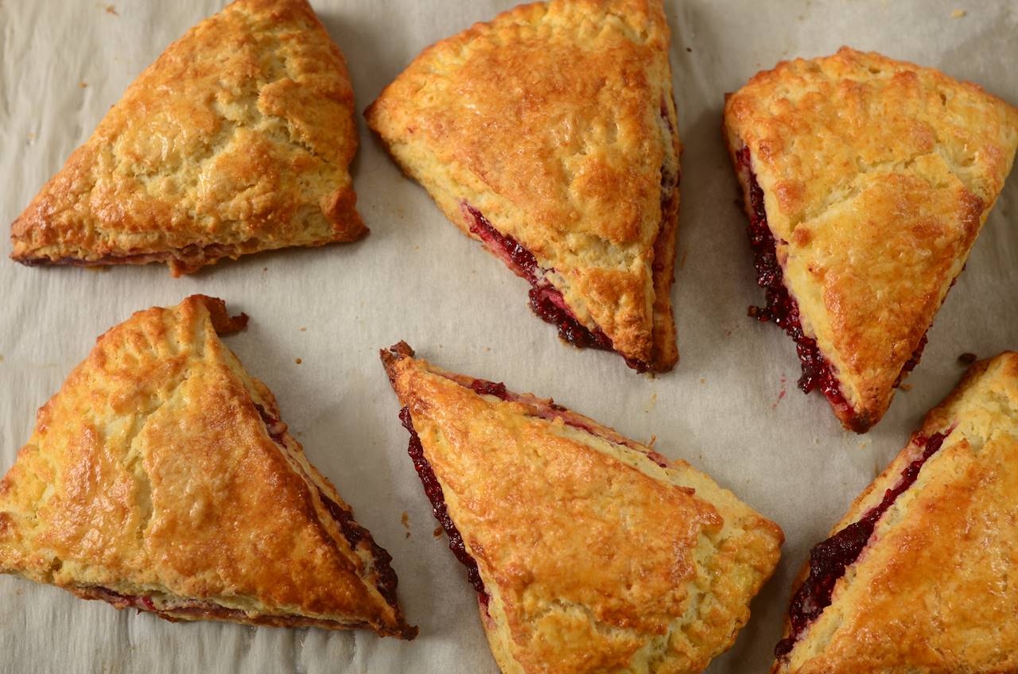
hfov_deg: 46.5
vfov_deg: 31.8
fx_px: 1185
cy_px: 337
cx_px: 509
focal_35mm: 42
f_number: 5.6
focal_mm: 28
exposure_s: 1/160
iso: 100
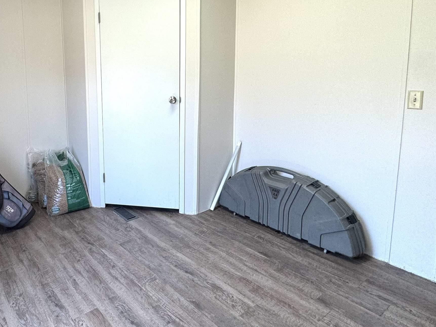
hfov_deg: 65.5
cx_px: 113
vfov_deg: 53.8
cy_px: 110
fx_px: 315
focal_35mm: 25
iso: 80
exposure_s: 1/120
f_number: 2.2
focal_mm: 2.22
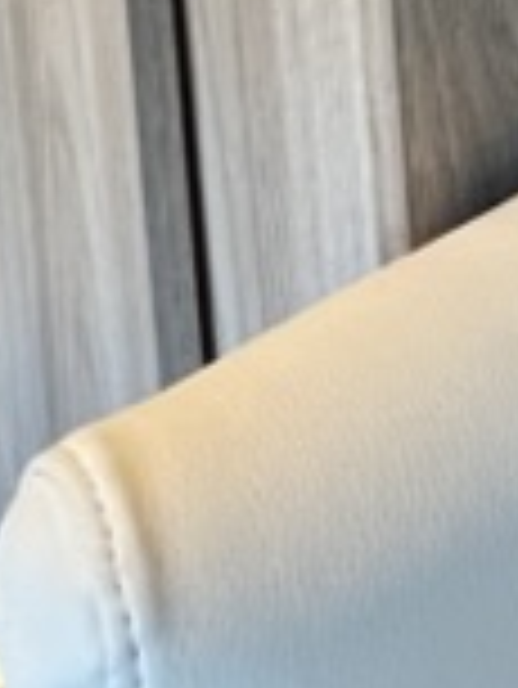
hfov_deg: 16.2
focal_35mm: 87
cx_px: 655
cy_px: -746
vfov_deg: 16.3
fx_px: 1733
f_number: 1.8
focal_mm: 1.57
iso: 500
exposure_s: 1/60
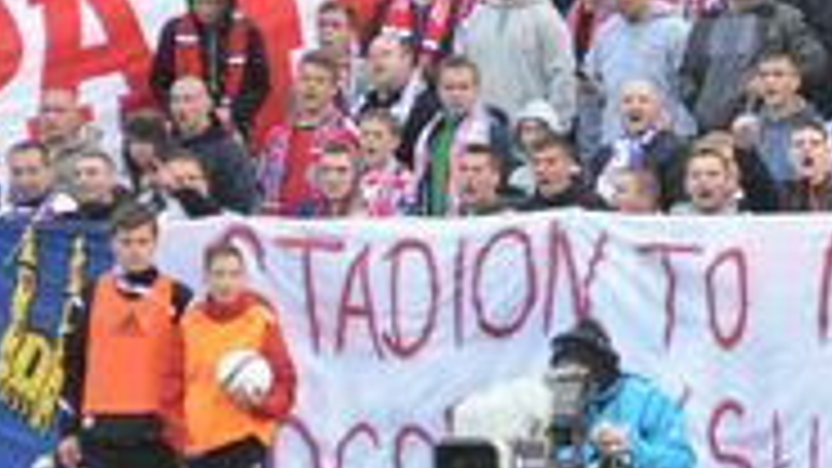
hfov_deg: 1.5
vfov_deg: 0.8
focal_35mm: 1449
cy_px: 250
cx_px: 823
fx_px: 31962
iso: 2000
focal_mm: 300
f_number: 5.6
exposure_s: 1/500
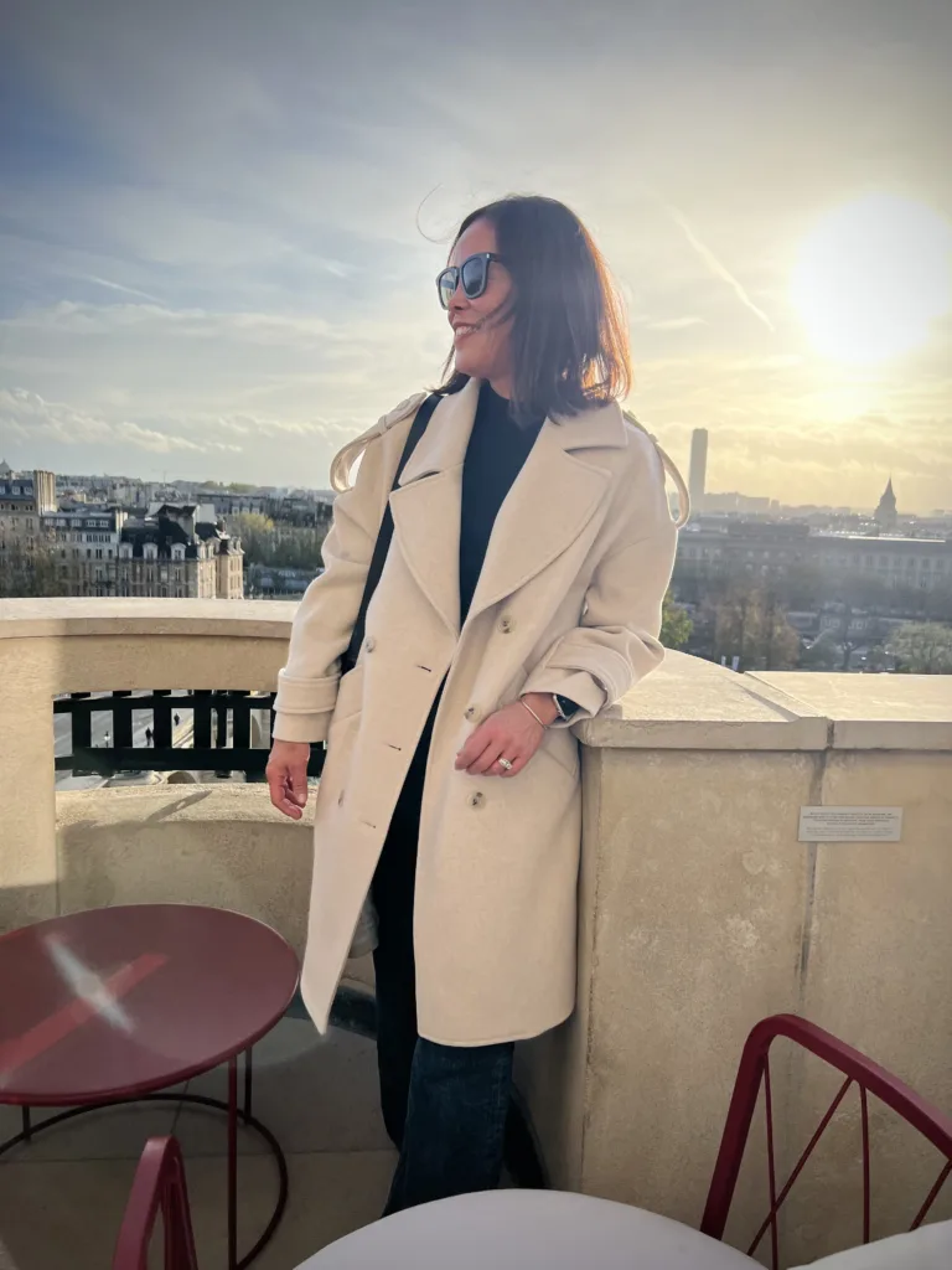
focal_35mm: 26
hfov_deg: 53.1
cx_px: 476
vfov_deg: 67.3
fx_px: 953
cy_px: 635
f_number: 1.5
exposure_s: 1/5587
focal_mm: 5.7
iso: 50
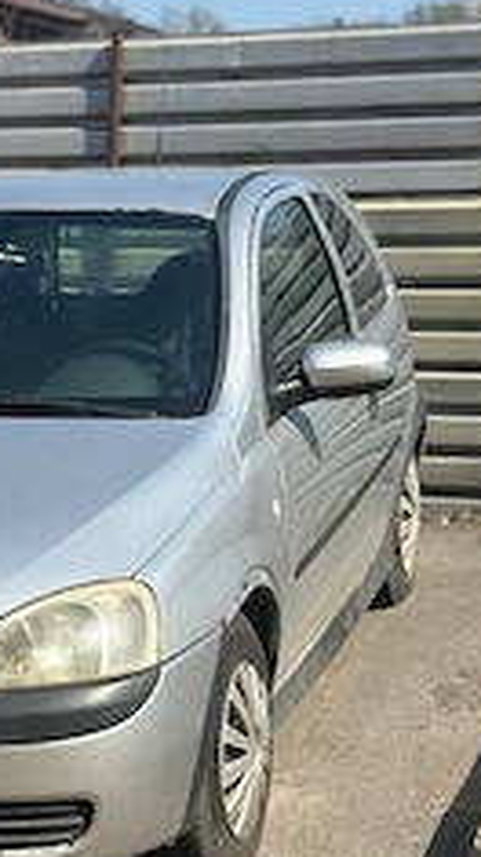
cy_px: 558
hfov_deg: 13.4
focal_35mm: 89
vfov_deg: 23.8
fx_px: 2020
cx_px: -26
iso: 100
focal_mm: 6.86
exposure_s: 1/5556
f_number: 1.78
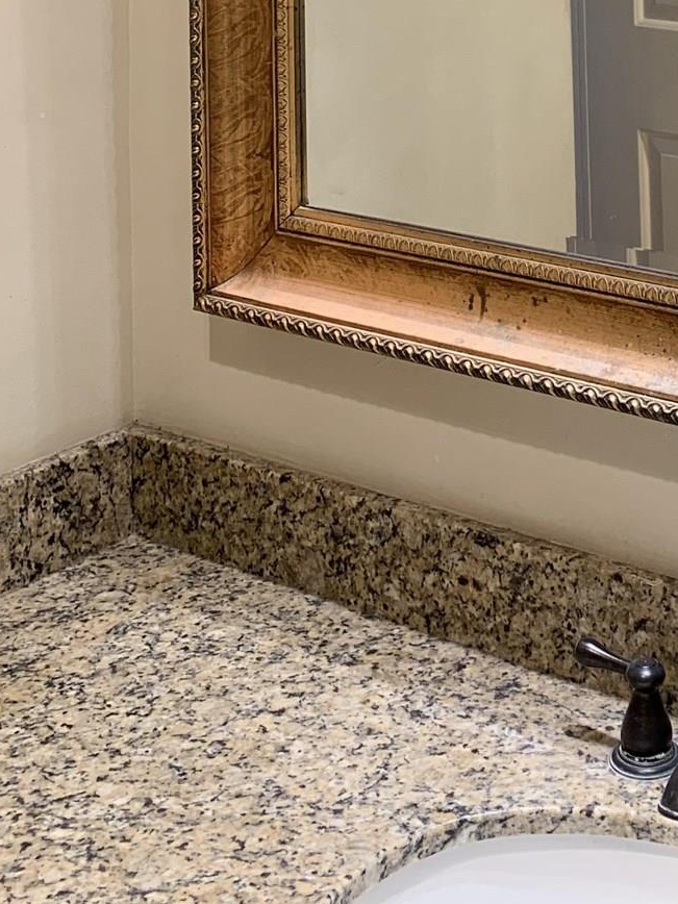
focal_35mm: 69
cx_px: 637
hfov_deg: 20.8
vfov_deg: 24.5
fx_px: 1802
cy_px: -274
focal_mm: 4.25
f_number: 1.8
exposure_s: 1/60
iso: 50
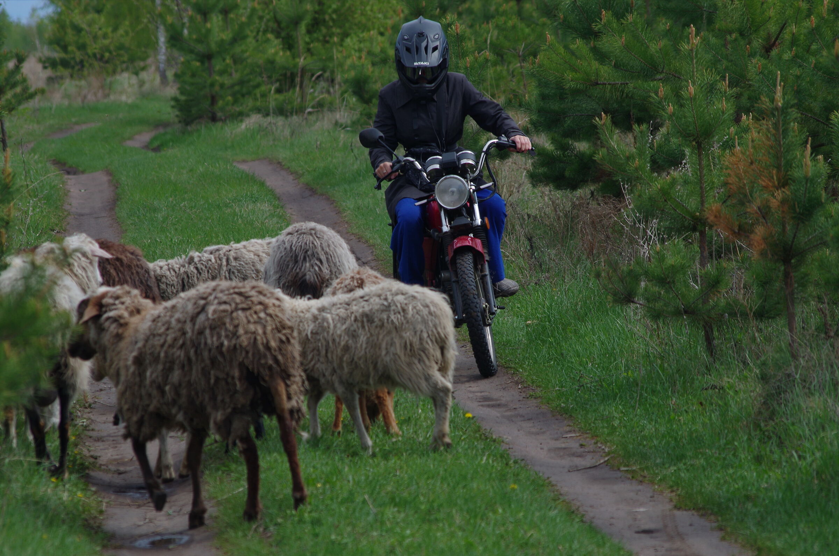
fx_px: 6629
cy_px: 278
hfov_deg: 7.2
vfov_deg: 4.8
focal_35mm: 285
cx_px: 420
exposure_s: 1/250
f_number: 7.1
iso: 100
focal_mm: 190
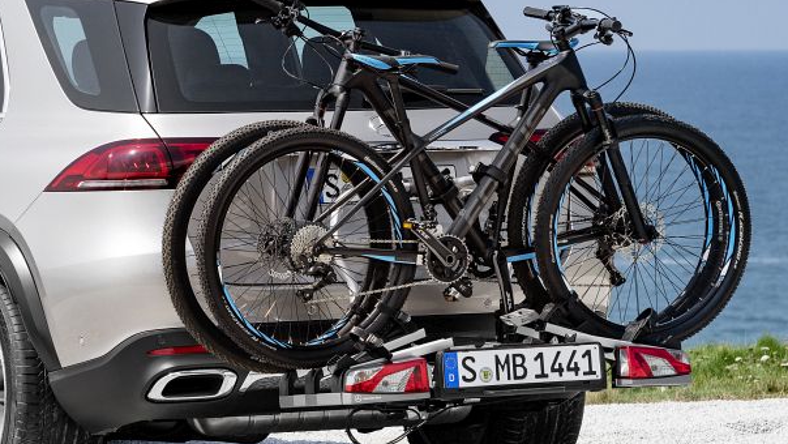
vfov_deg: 4.4
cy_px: 80
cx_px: 166
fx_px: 5747
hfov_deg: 7.8
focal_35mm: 275
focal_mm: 122
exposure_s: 1/400
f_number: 8
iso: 100
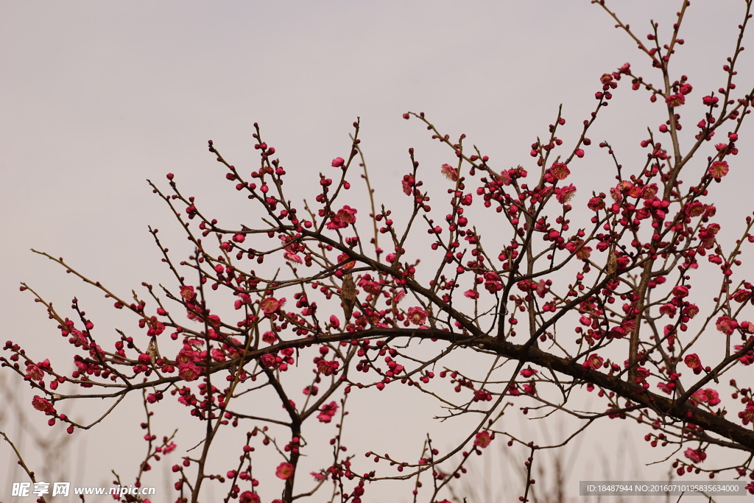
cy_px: 252
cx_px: 377
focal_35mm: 186
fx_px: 3896
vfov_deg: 7.4
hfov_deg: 11.1
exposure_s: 1/500
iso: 400
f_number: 10
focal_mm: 186
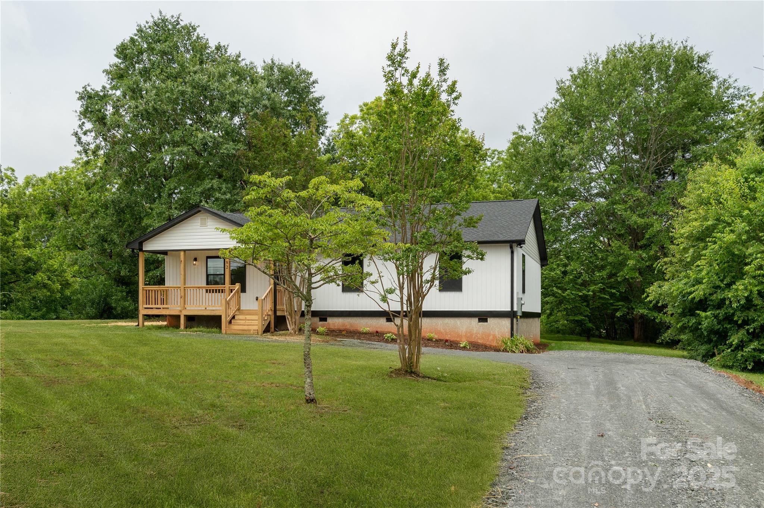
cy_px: 254
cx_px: 382
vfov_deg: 37.8
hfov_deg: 54.5
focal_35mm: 35
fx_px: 742
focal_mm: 35
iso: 320
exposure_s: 1/1250
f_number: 8
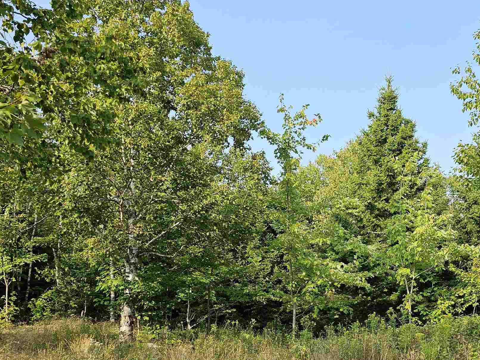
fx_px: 610
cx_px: 334
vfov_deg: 32.3
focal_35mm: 44
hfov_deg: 42.2
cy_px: 267
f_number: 1.7
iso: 10
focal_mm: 6.3
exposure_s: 1/318
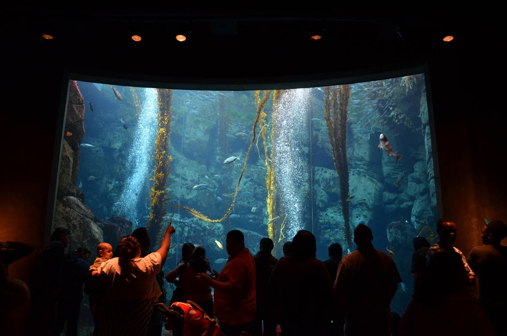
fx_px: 379
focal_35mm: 27
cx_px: 254
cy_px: 168
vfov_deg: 47.7
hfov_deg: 67.5
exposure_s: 1/60
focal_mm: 18
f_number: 4
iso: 720
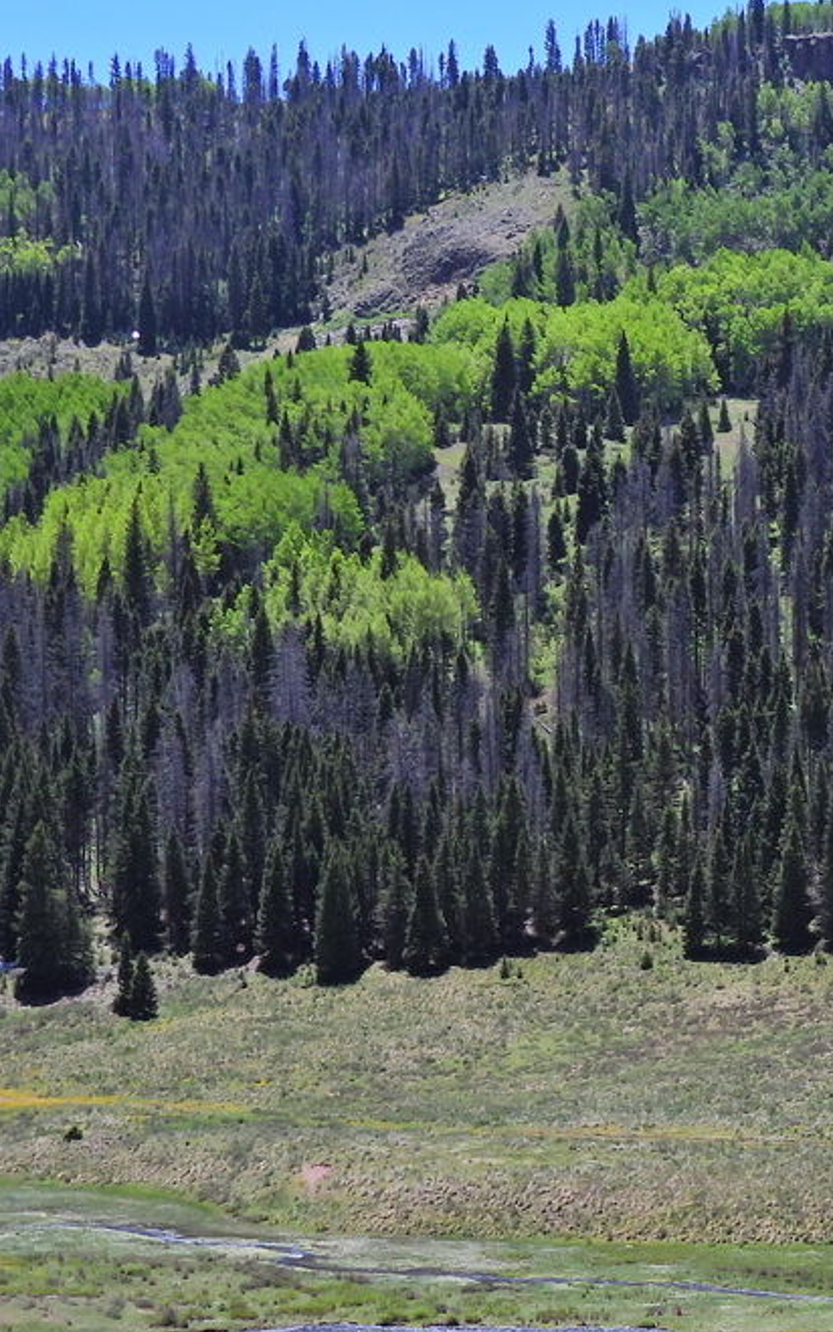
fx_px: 3740
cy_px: 835
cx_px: 1262
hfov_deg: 12.1
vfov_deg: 20.2
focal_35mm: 103
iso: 100
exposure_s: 1/1000
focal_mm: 8.9
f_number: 3.5
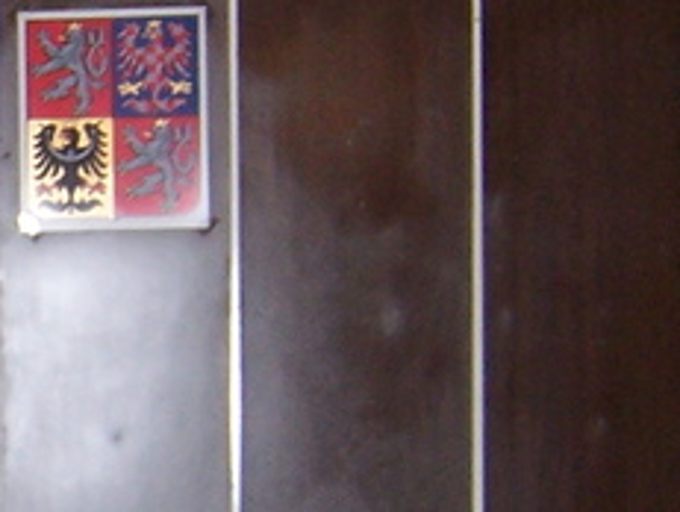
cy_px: 562
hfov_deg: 12.4
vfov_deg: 10.1
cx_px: -521
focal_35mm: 146
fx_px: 2873
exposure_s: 1/60
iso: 140
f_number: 2.8
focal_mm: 5.5
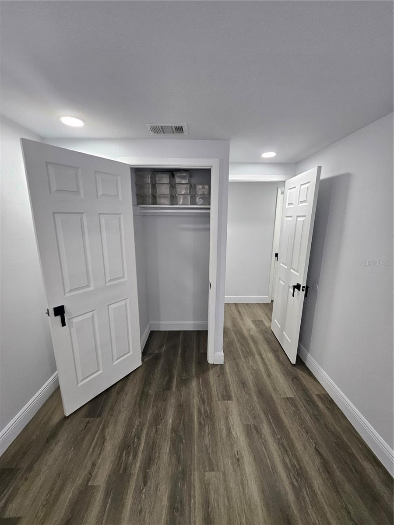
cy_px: 262
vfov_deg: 106.2
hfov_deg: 89.9
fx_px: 197
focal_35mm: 13
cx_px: 197
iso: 125
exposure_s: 1/60
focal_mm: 1.7
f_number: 2.2
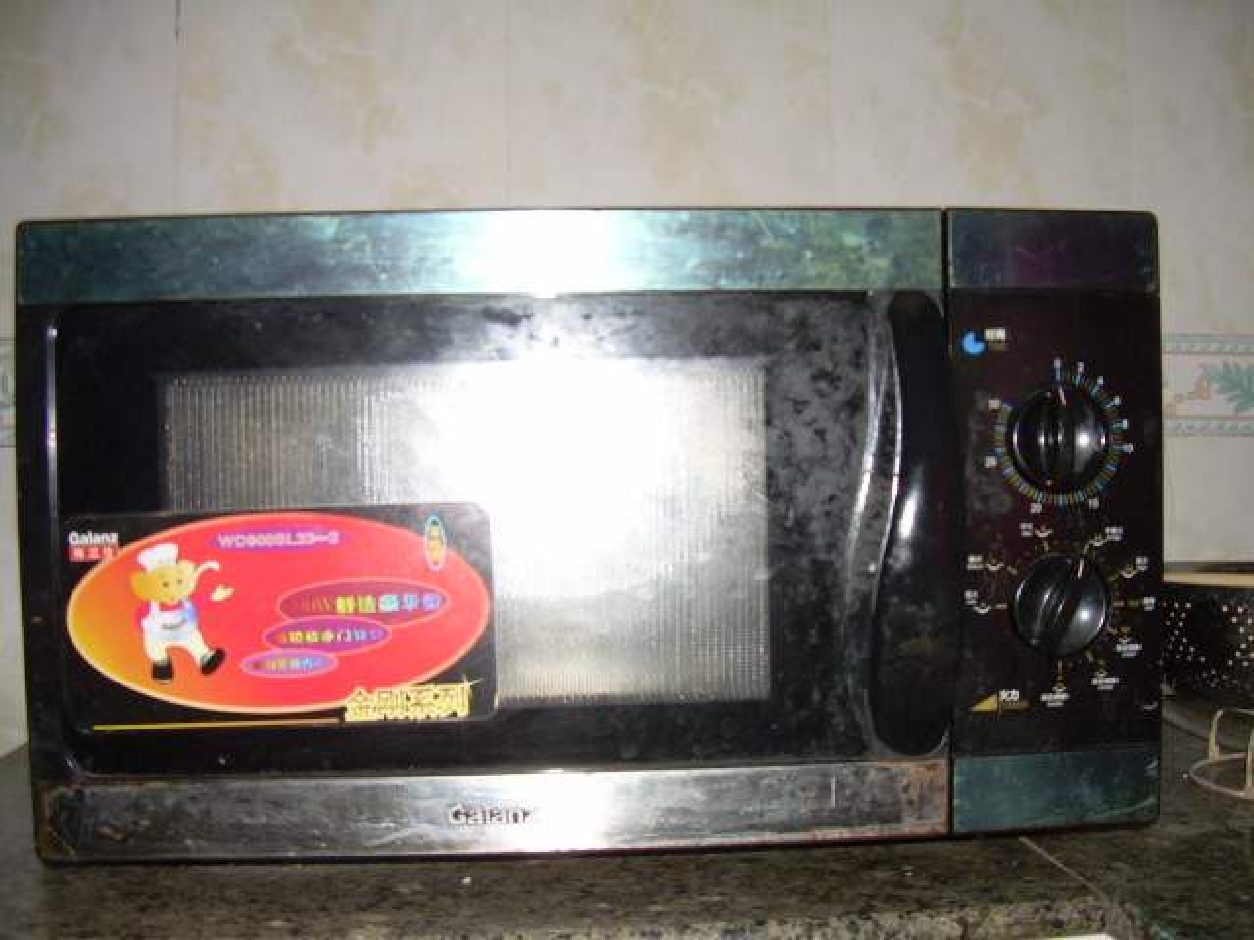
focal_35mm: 38
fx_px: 1377
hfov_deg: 49.0
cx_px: 627
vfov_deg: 37.7
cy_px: 470
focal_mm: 6.3
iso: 50
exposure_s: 1/60
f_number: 2.8
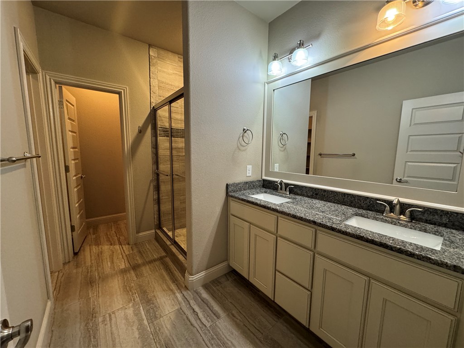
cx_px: 232
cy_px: 174
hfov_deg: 102.1
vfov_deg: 85.7
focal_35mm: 14
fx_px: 188
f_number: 2.2
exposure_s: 1/60
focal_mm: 2.22
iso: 320
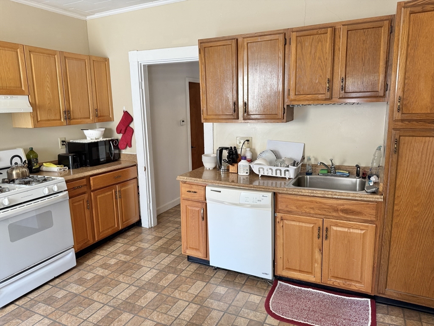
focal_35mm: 24
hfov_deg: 71.6
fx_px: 301
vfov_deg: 56.8
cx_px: 217
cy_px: 163
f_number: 1.78
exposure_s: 1/60
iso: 100
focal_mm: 6.76
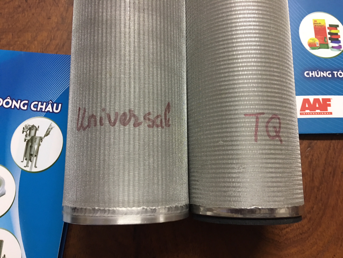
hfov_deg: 61.7
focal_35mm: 29
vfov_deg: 48.2
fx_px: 287
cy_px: 129
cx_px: 172
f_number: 2.2
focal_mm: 4.15
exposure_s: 1/10
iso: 100
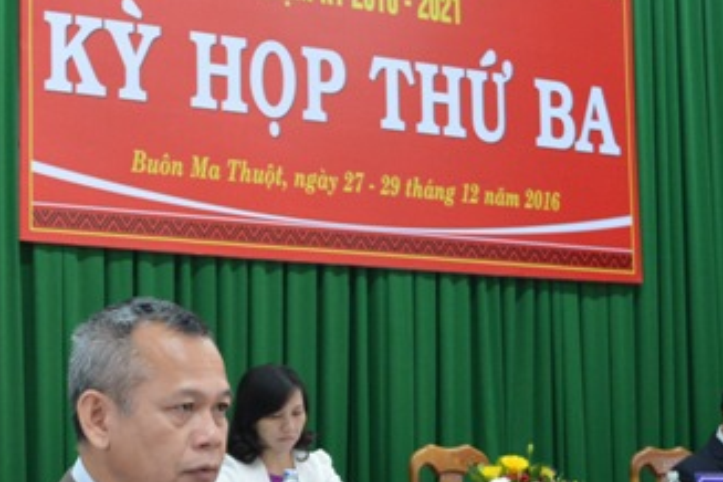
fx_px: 2192
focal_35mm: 109
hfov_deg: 18.7
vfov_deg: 12.5
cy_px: 383
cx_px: 237
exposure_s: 1/13
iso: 1600
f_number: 6.3
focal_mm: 31
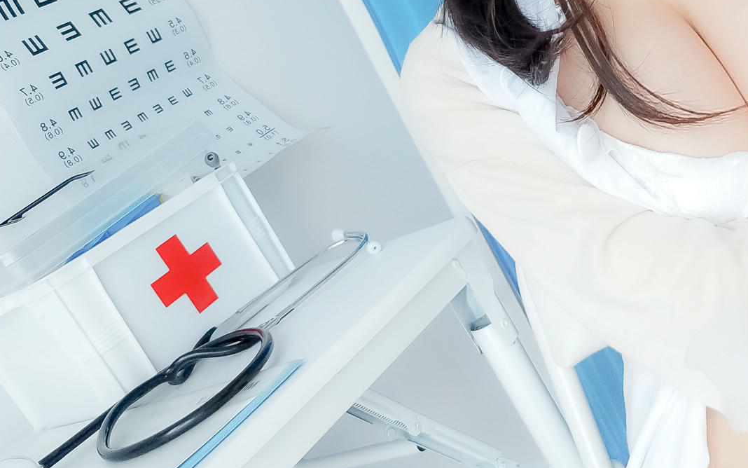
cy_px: 119
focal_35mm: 50
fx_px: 1019
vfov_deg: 25.5
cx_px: 644
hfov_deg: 38.1
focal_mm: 4.36
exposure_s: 1/25
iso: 125
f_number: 1.8
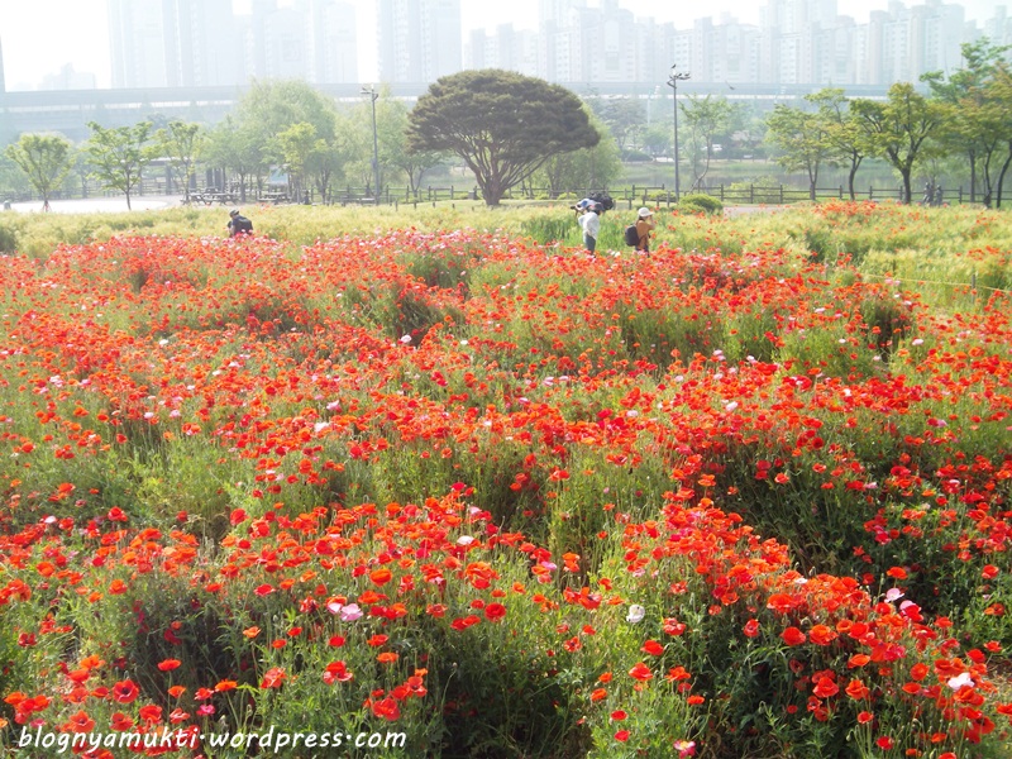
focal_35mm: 44
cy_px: 380
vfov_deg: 32.9
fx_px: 1286
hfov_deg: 42.9
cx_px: 506
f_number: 4.5
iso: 80
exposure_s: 1/250
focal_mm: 7.8
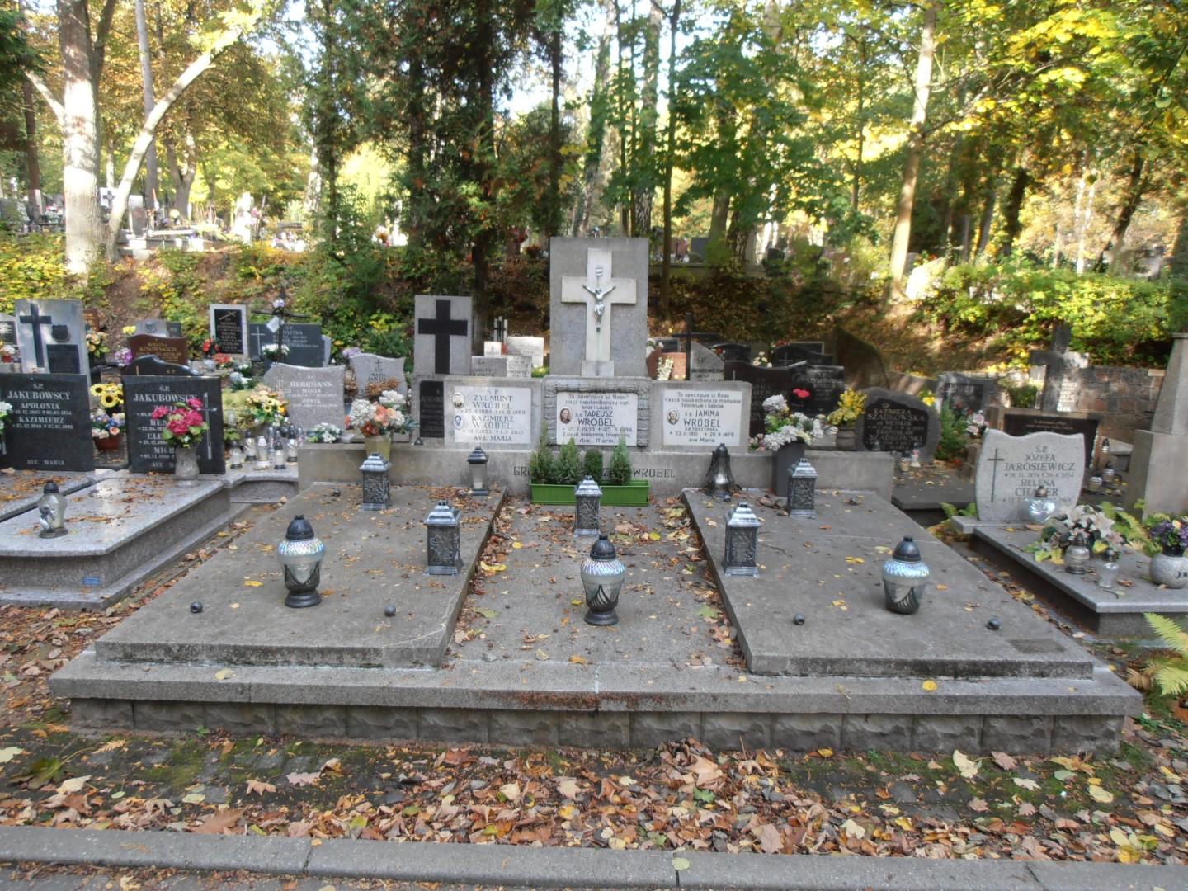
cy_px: 446
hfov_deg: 71.6
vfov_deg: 56.8
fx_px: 824
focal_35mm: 24
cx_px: 594
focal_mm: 4.2
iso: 80
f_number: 3
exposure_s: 1/50
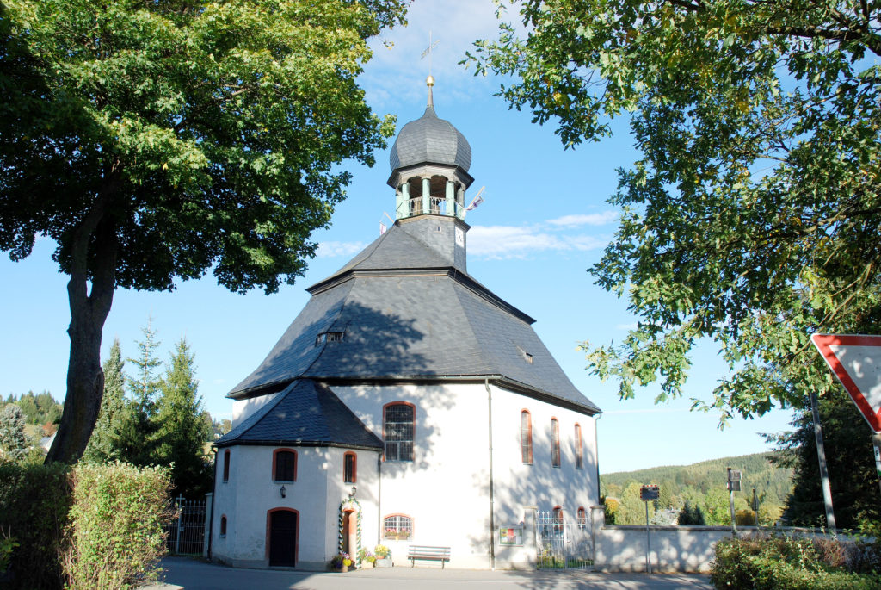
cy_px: 295
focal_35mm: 27
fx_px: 661
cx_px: 440
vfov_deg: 48.0
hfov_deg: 67.3
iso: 100
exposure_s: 1/160
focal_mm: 18
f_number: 8
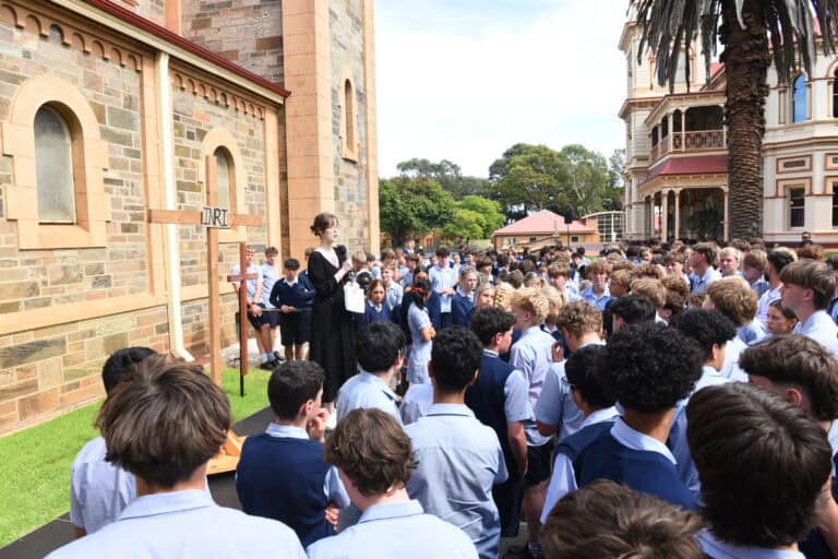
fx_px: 559
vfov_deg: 53.1
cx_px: 419
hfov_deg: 73.7
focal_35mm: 24
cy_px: 280
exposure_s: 1/200
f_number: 7.1
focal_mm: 24
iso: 200
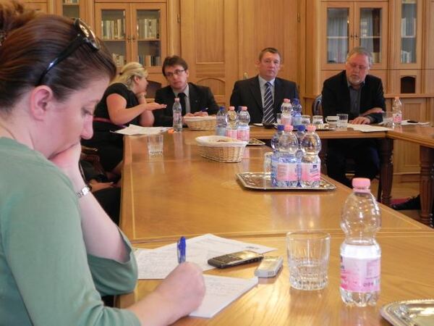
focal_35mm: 58
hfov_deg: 33.2
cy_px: 163
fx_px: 727
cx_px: 217
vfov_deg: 25.2
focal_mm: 10.3
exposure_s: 1/30
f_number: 3.5
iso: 200
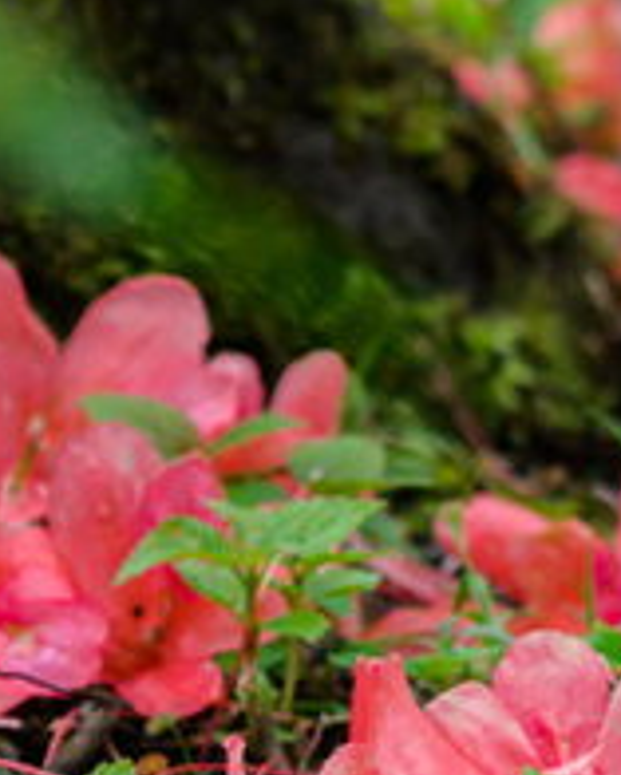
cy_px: 364
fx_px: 26009
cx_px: 111
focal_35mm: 1133
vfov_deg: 1.7
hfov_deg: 1.4
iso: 200
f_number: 9
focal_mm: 210
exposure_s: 1/125
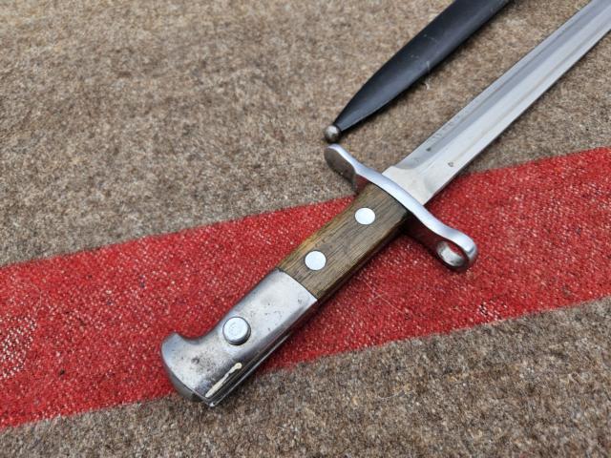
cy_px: 229
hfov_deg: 73.9
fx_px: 406
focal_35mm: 23
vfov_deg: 58.9
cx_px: 306
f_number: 1.8
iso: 25
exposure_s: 1/310
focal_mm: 5.4
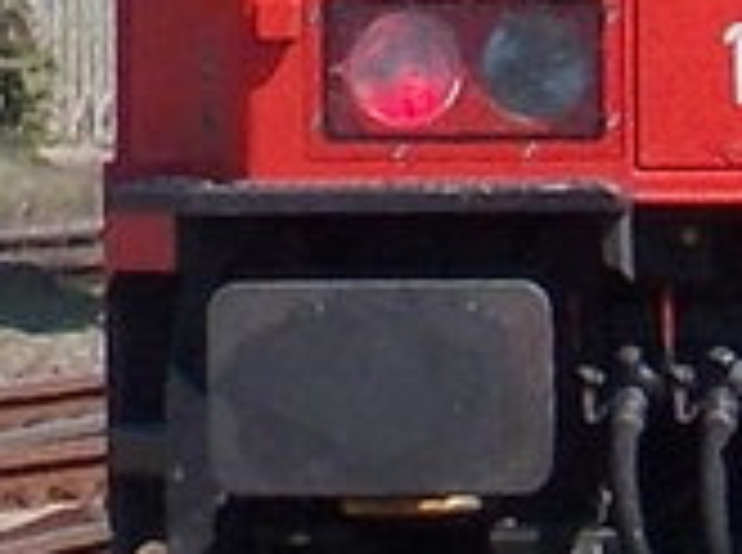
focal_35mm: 721
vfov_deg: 2.0
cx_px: 886
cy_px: -655
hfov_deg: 2.8
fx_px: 15421
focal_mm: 17.6
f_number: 5.5
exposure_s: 1/320
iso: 80
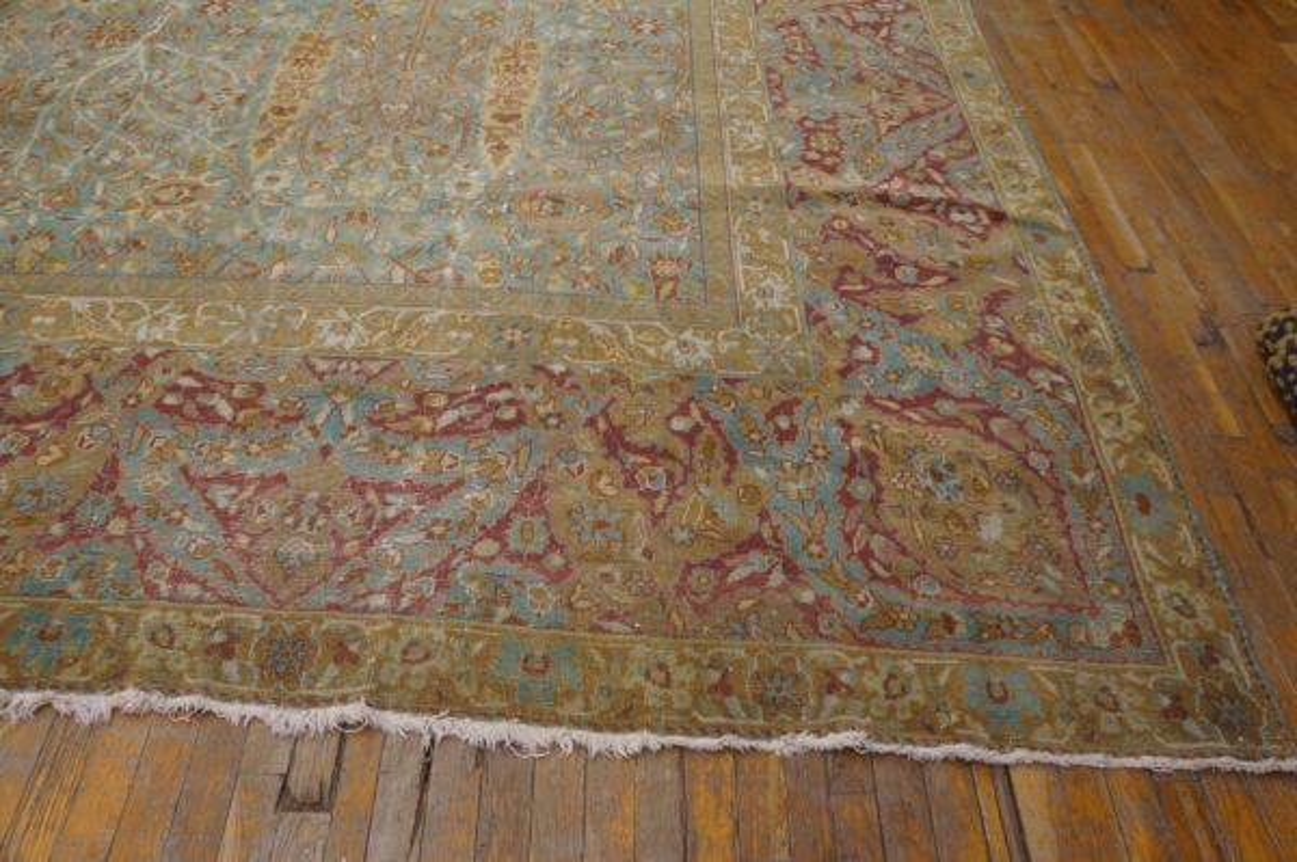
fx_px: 1026
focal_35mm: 28
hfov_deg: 64.6
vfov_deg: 45.6
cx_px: 648
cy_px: 431
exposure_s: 1/60
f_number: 4
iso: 640
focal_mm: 19
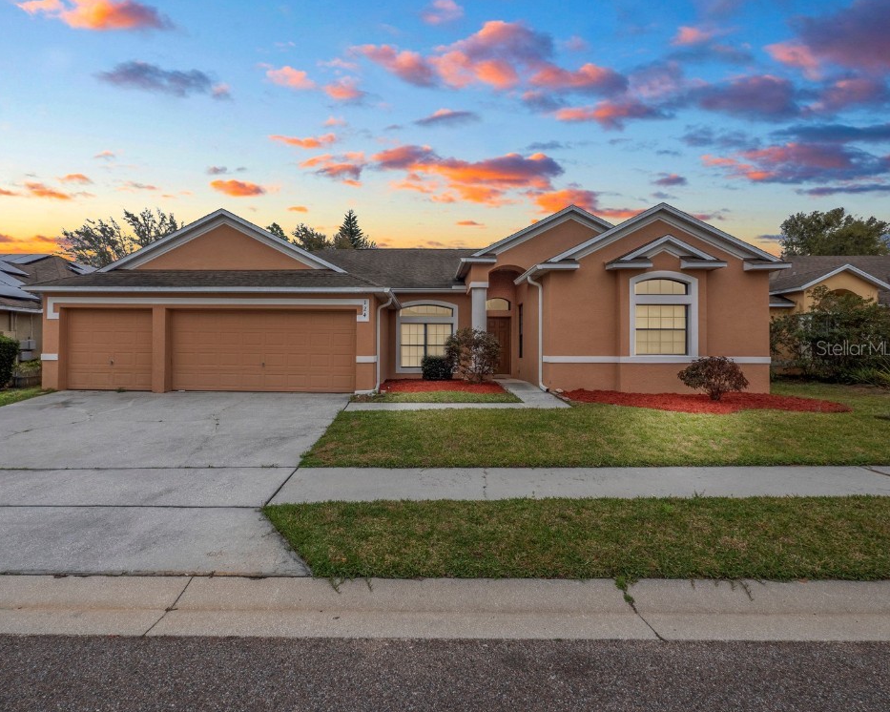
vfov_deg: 84.0
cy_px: 347
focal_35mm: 15
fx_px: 395
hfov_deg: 96.7
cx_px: 418
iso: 250
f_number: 10
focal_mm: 7
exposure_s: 1/125
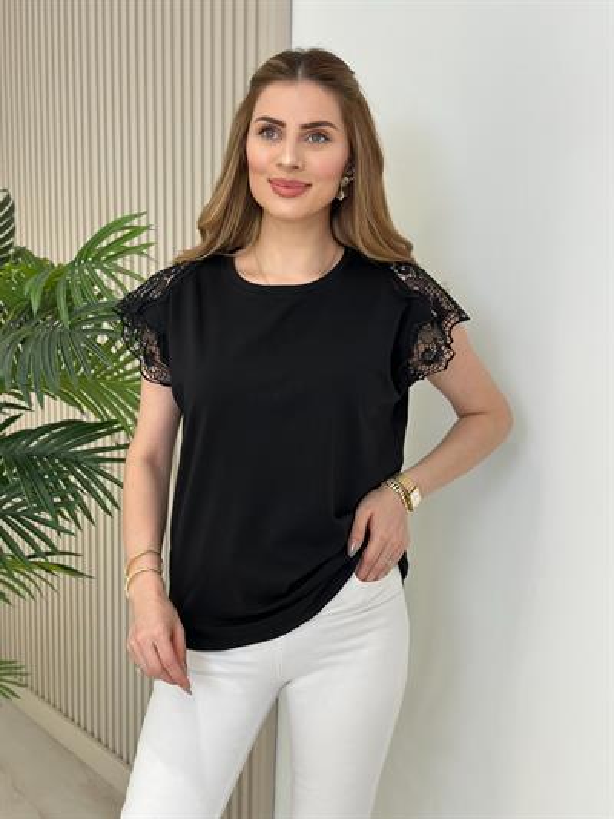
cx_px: 307
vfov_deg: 39.6
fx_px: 1135
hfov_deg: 30.3
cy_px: 410
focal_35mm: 48
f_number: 1.78
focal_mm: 6.86
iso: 64
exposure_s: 1/151
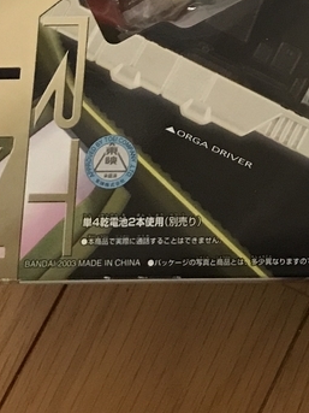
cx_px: 559
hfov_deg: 13.5
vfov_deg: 18.8
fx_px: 1167
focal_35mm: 98
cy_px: -95
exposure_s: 1/8
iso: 80
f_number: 1.8
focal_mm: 3.99
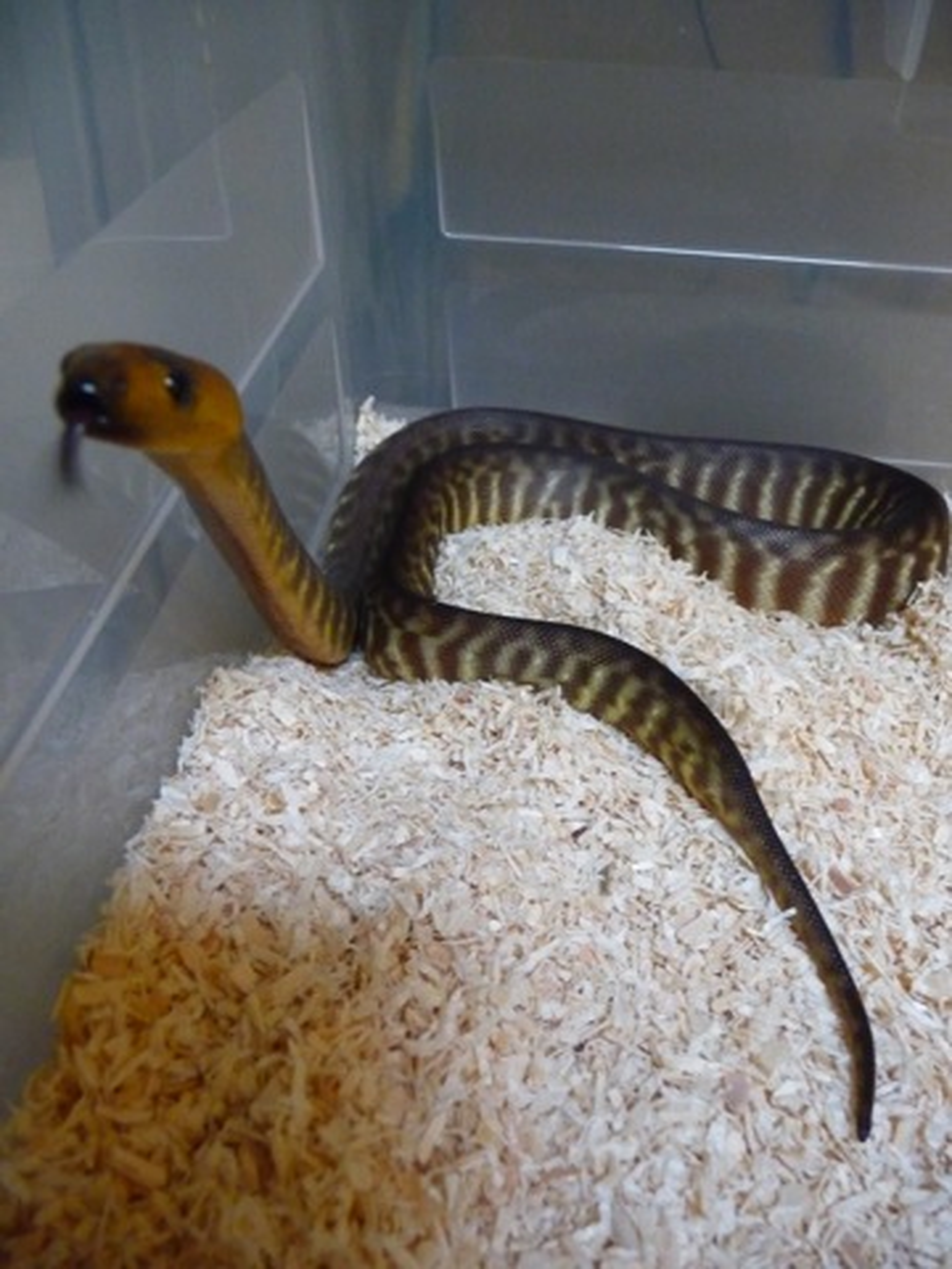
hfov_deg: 49.7
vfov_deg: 63.4
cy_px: 634
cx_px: 476
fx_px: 1027
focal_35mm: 28
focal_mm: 4.7
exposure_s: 1/25
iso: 800
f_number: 3.3
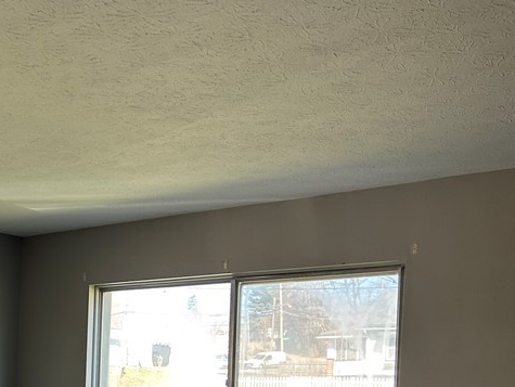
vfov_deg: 24.7
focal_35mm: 56
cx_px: -38
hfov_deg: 30.9
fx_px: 834
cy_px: 400
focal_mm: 5.7
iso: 64
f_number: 1.5
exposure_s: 1/164
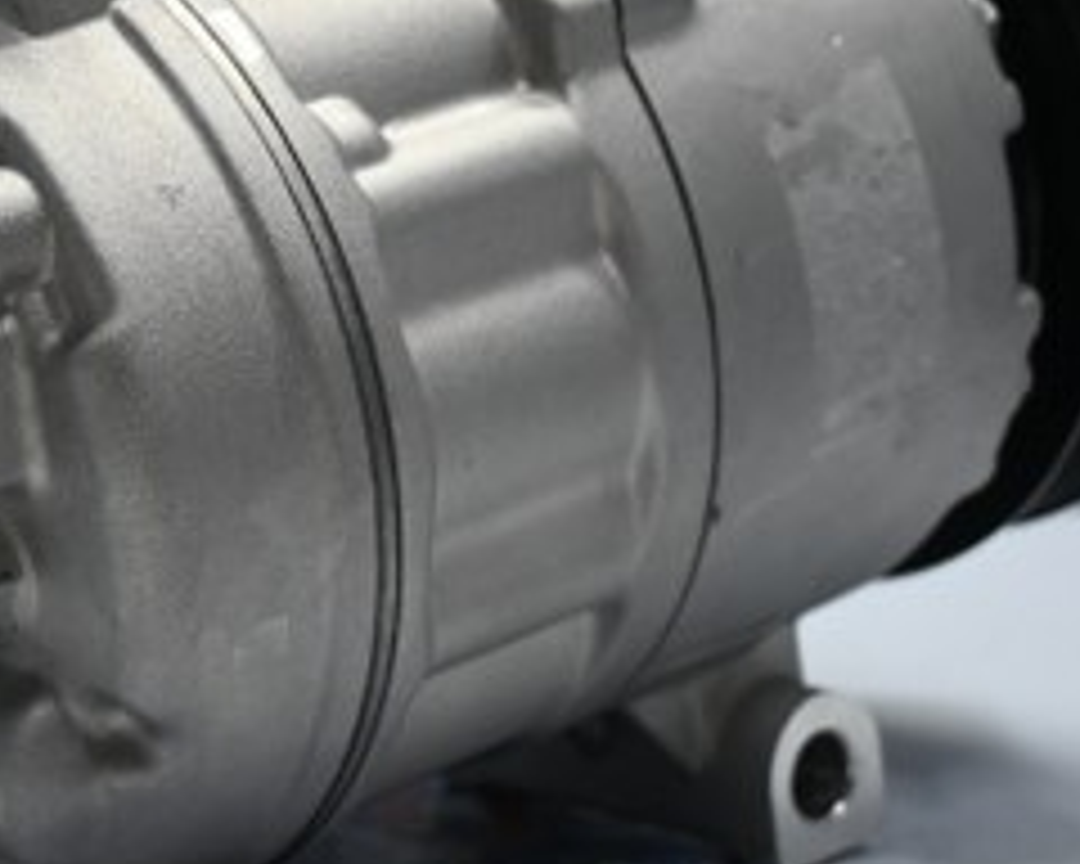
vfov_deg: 12.5
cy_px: 212
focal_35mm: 123
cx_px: 288
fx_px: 3937
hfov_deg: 15.6
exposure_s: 1/60
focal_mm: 35
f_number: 5.3
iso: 720
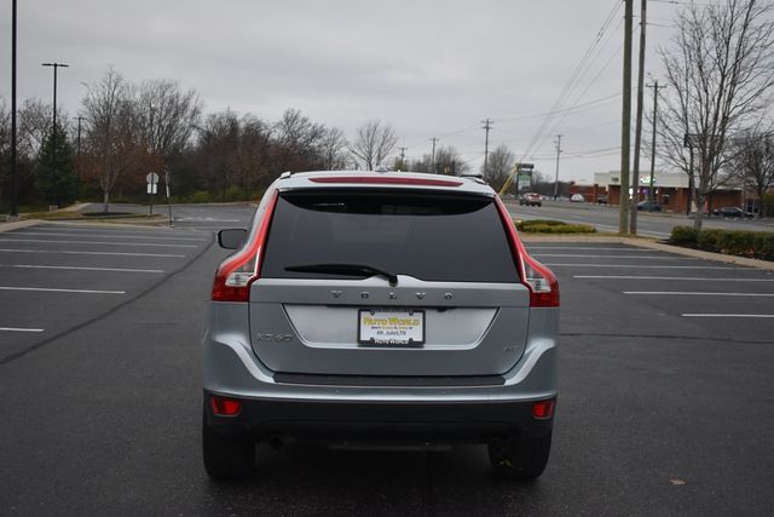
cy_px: 258
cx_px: 387
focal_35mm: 44
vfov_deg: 30.9
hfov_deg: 45.0
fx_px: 935
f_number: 4.2
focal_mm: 29
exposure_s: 1/250
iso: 800
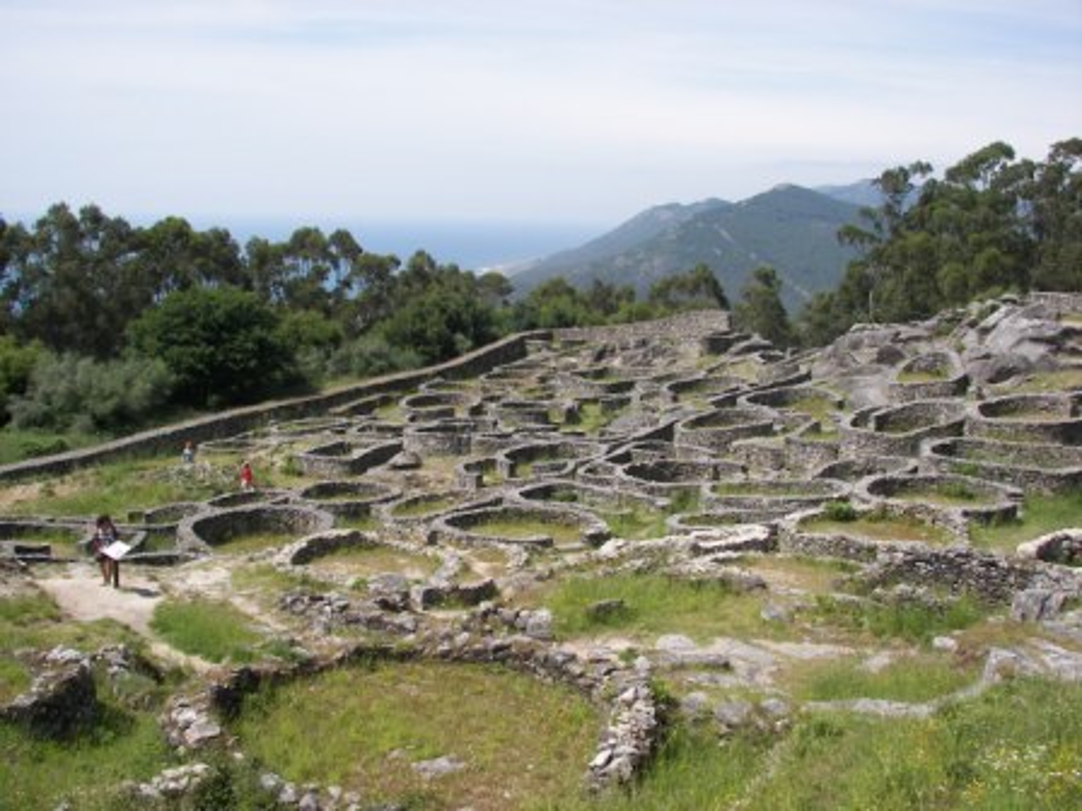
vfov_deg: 39.7
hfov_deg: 51.4
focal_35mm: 36
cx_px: 541
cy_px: 406
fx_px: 1125
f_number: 2.8
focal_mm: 6
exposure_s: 1/800
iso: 50
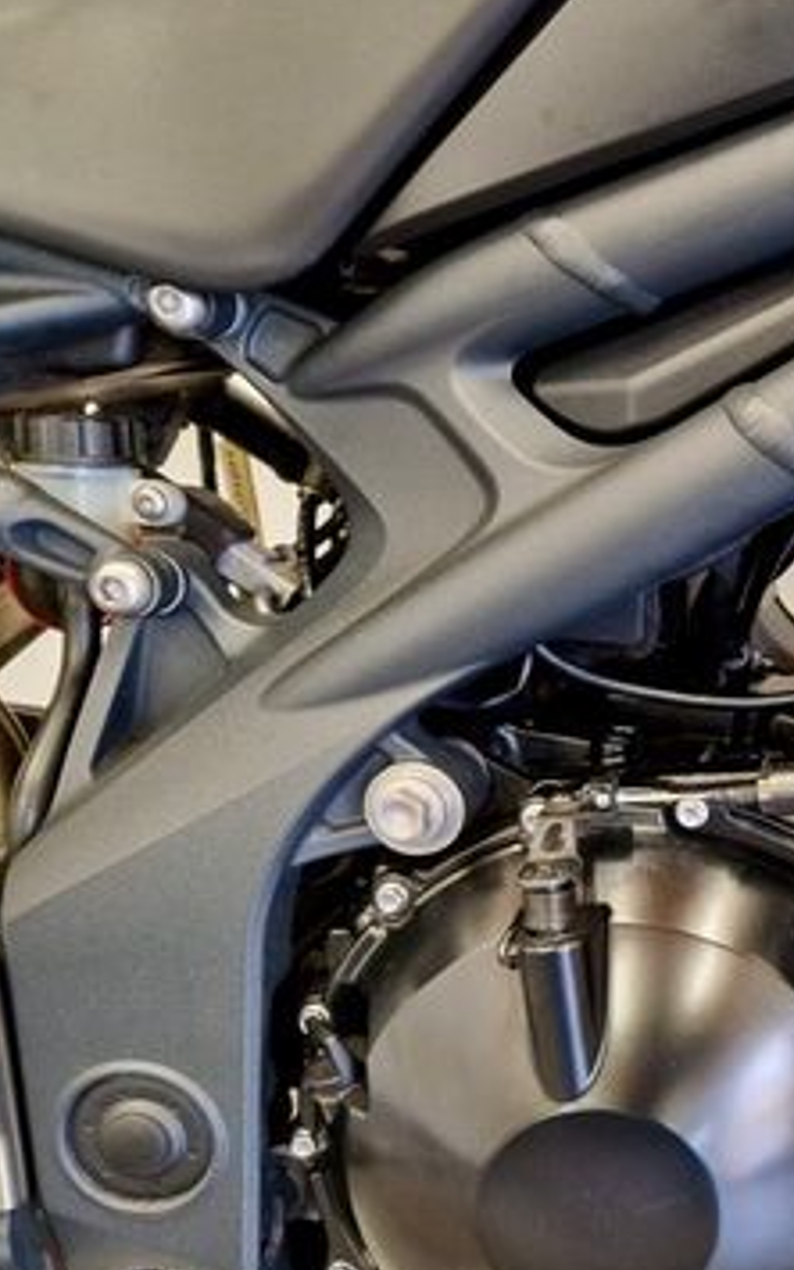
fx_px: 1523
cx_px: 991
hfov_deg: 25.7
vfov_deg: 45.1
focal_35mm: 44
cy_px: 723
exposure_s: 1/33
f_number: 1.8
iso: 500
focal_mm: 5.4
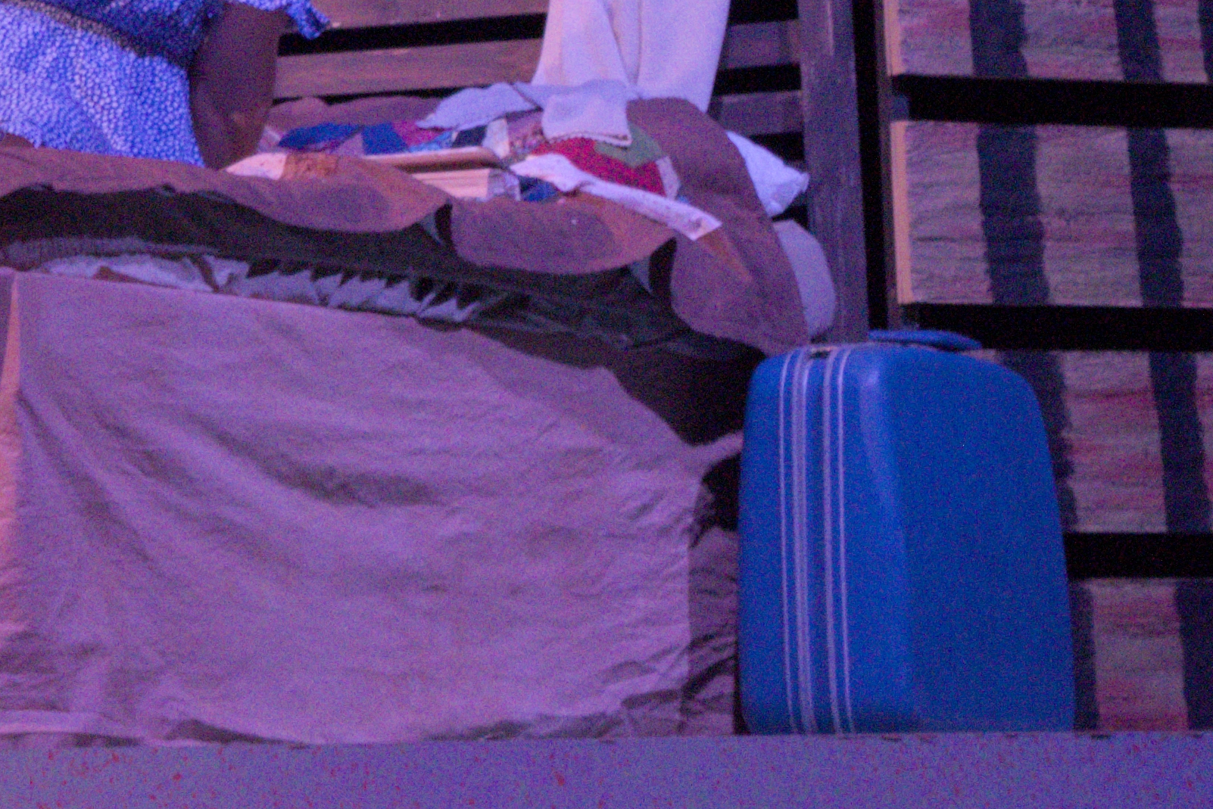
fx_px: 10443
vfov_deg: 4.4
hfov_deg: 6.6
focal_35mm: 310
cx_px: -635
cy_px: -562
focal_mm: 55
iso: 4000
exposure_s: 1/100
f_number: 5.6
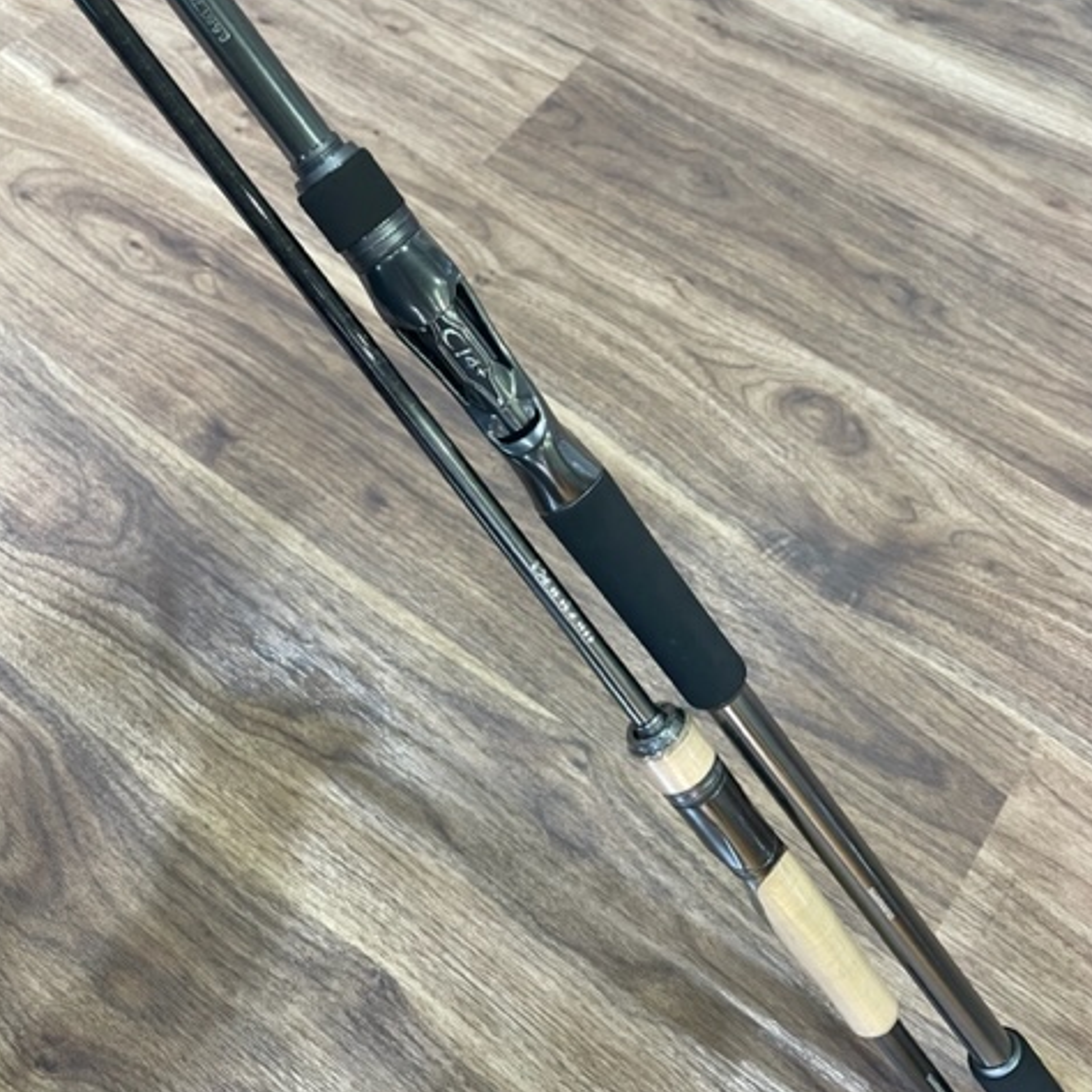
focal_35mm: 31
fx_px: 1106
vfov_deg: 52.5
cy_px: 518
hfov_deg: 52.5
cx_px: 546
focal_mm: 4.2
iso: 80
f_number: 1.6
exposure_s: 1/60
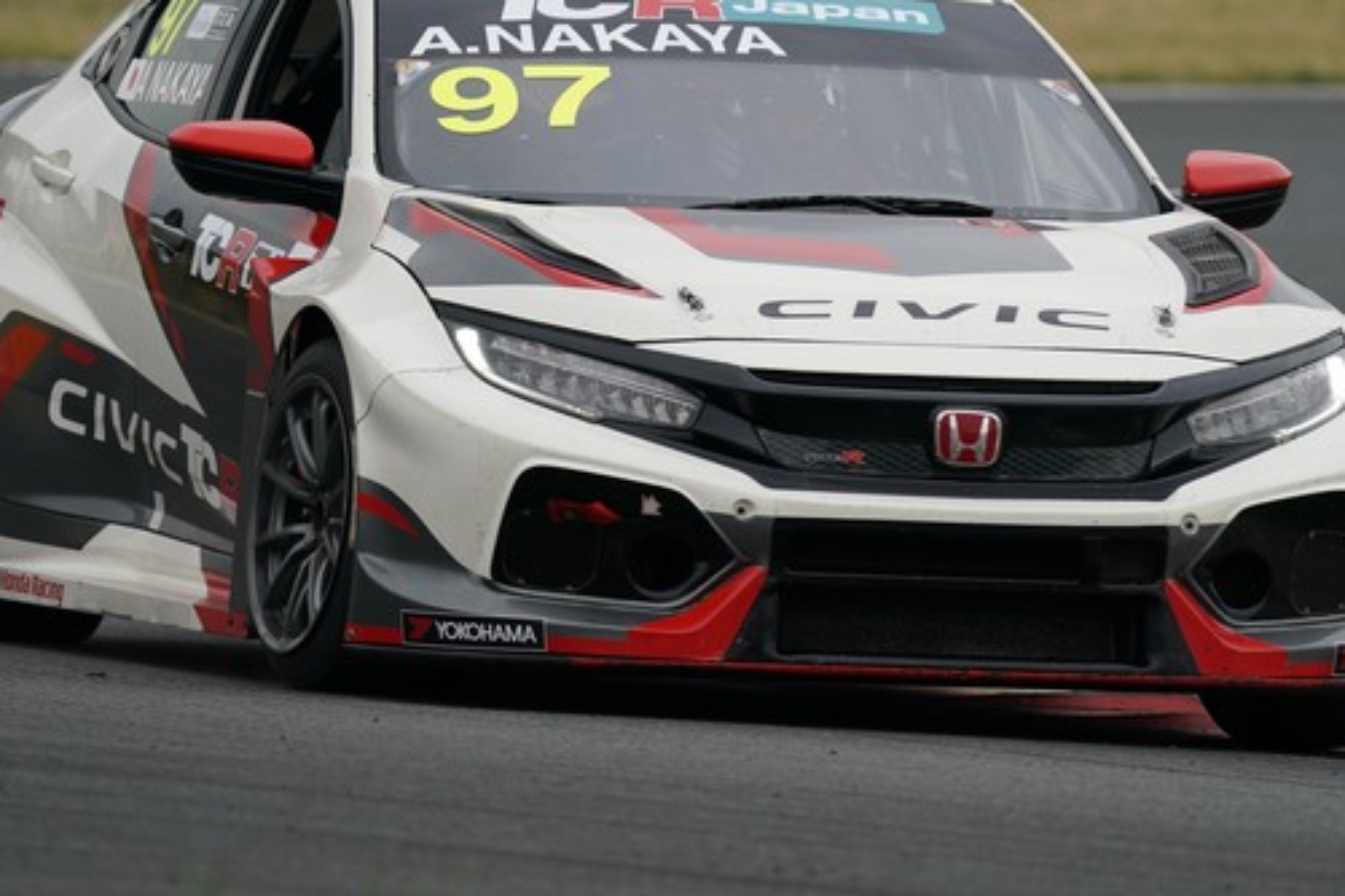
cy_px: 322
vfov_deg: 1.6
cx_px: 626
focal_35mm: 862
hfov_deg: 2.4
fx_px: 32203
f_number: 6.3
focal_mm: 600
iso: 400
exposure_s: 1/640
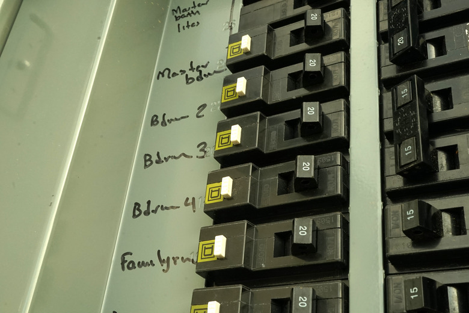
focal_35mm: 45
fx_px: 586
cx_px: 234
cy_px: 156
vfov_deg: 29.9
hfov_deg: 43.6
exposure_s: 1/60
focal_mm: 30
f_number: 22
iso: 640
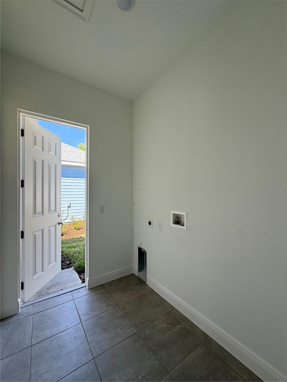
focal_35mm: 14
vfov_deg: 102.1
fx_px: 155
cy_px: 191
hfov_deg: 85.7
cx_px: 144
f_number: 2.2
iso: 64
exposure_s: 1/192
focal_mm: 2.22
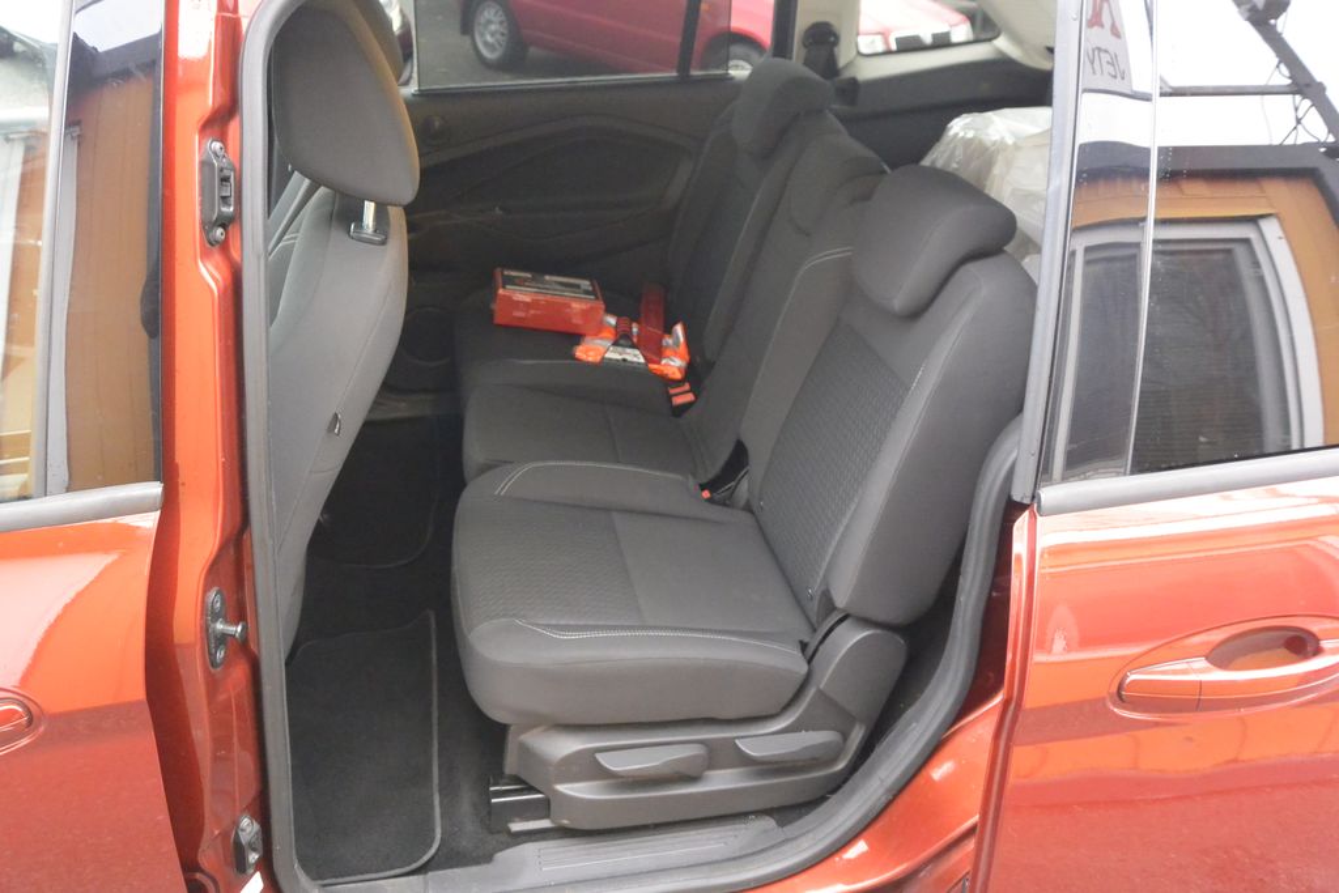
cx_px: 670
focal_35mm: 29
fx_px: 1079
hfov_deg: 63.7
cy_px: 446
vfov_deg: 45.0
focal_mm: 11
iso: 1600
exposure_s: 1/30
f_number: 3.5
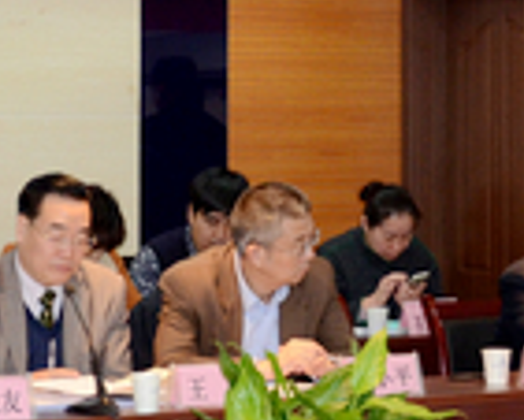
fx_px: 2312
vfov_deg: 10.4
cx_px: 249
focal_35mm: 149
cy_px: 143
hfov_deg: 12.9
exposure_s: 1/60
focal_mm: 25
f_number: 5
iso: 1000
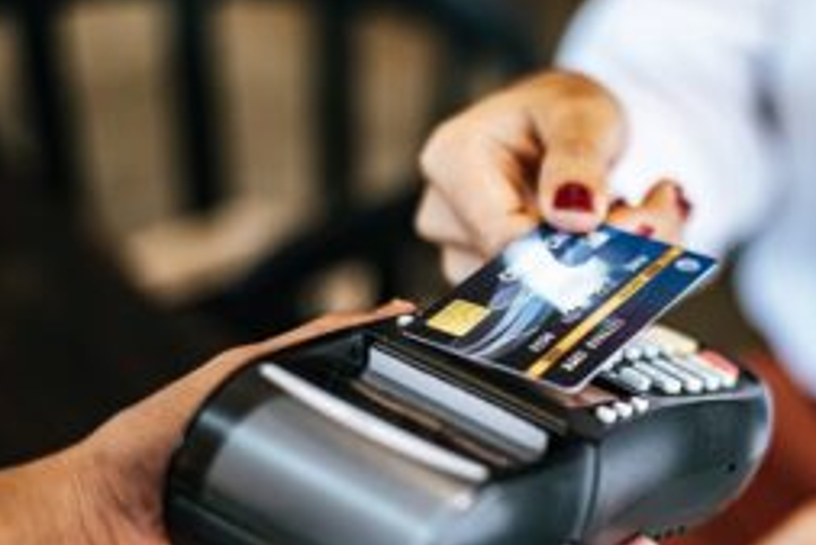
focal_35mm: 83
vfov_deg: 16.4
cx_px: 590
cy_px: 384
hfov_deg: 24.2
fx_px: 1882
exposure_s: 1/160
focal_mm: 50
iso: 400
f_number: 1.8
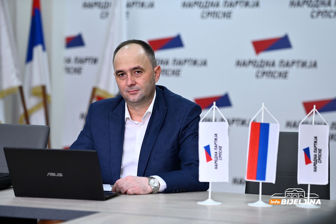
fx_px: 933
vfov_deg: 13.7
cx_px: 168
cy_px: 112
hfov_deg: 20.4
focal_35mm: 100
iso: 1250
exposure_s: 1/250
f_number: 4
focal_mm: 100
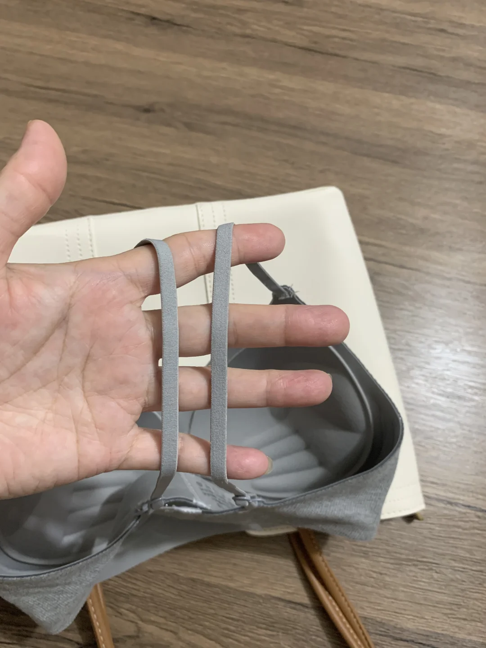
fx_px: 487
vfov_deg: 67.3
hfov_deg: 53.1
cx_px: 243
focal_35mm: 26
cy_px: 324
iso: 250
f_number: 1.8
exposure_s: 1/50
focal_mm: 4.25
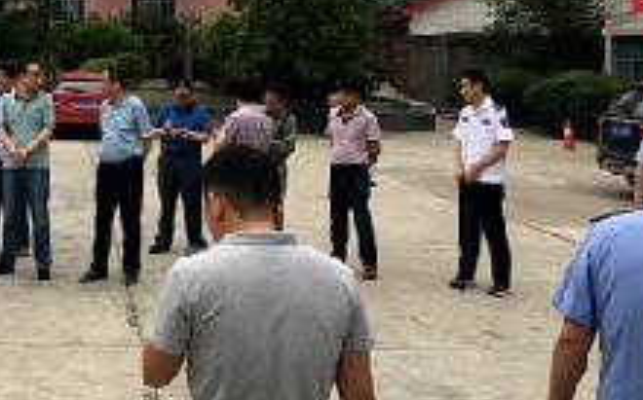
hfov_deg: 34.8
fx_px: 980
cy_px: 23
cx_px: 102
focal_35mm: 56
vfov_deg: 22.4
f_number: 2.2
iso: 25
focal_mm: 4.15
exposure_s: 1/265
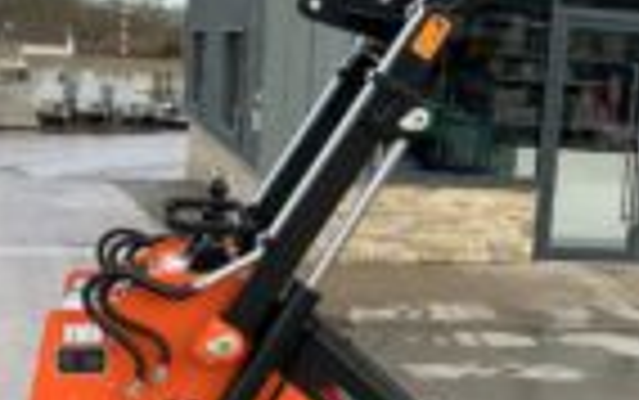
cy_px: 270
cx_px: 441
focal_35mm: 78
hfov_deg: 26.3
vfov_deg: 16.7
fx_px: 1359
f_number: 1.8
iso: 16
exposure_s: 1/209
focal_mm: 3
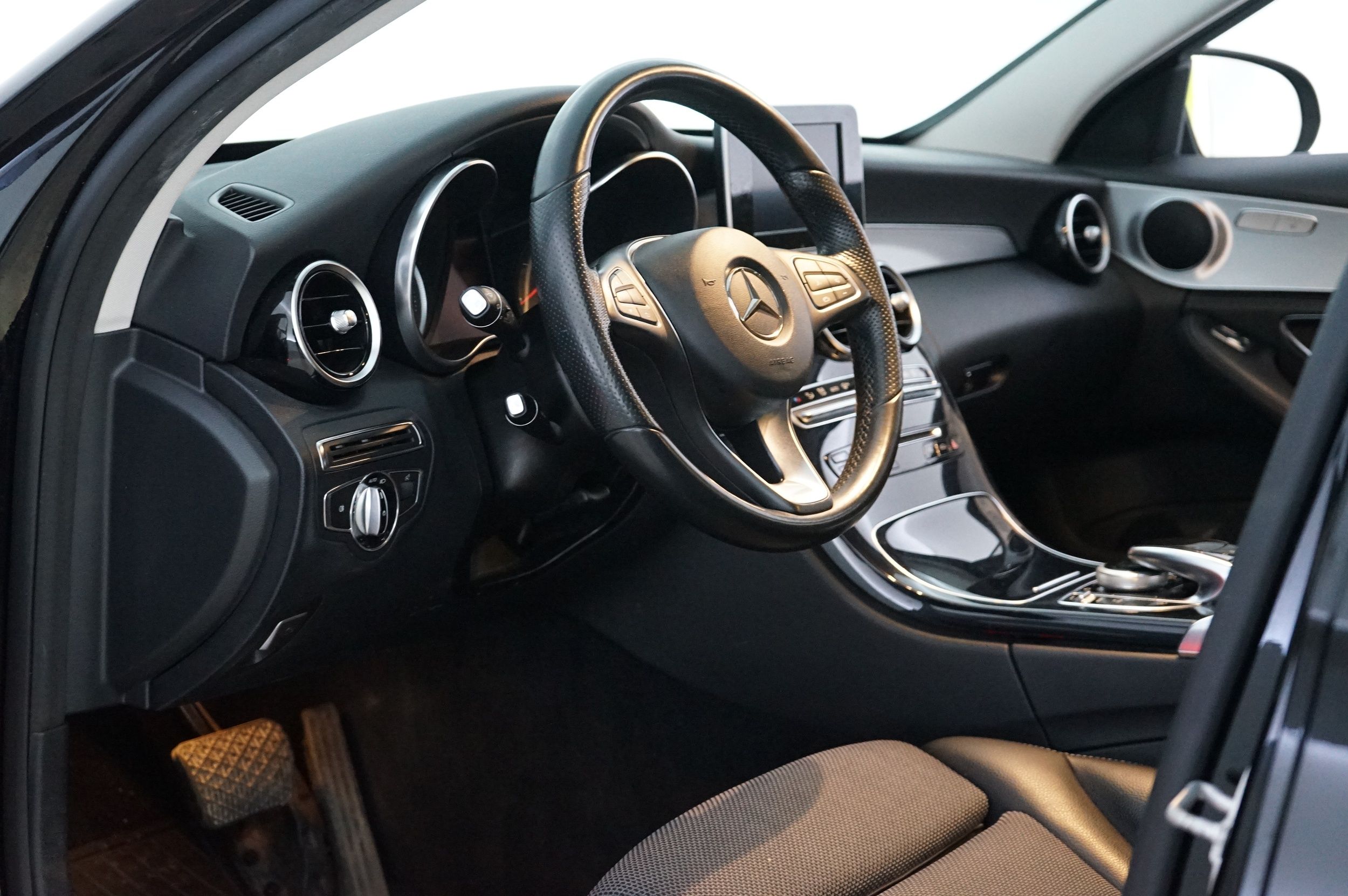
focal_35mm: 58
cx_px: 674
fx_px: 2170
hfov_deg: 34.5
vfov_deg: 23.3
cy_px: 448
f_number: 5
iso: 6400
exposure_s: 1/30
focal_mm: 58
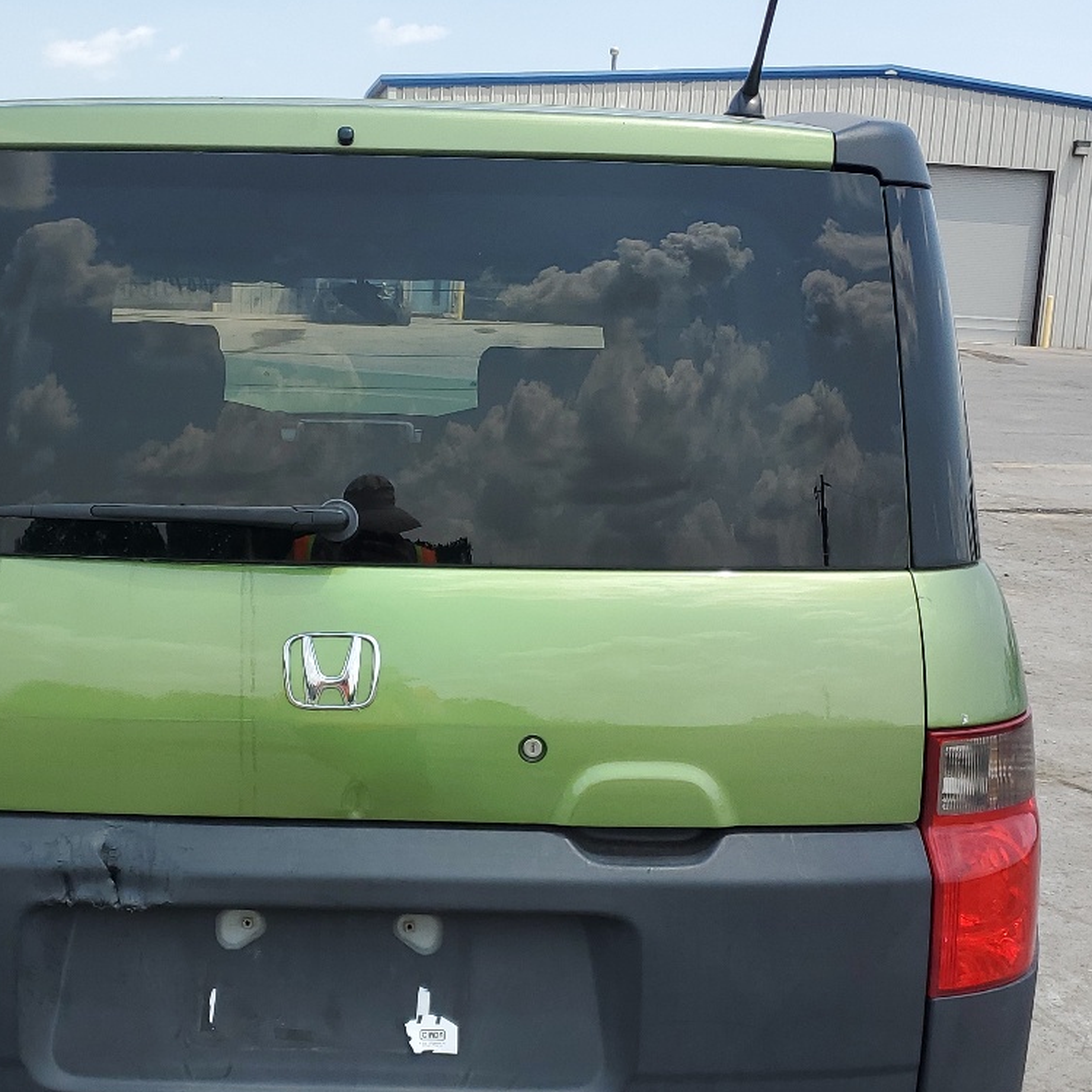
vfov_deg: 34.5
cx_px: 333
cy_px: 678
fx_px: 1749
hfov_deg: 34.2
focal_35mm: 49
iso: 50
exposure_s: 1/2000
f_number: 1.5
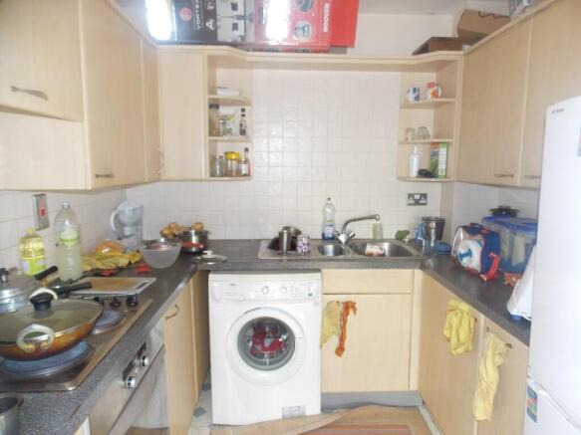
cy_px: 218
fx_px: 386
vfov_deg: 58.9
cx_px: 290
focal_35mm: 23
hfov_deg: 73.9
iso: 200
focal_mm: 4
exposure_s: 1/30
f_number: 3.1
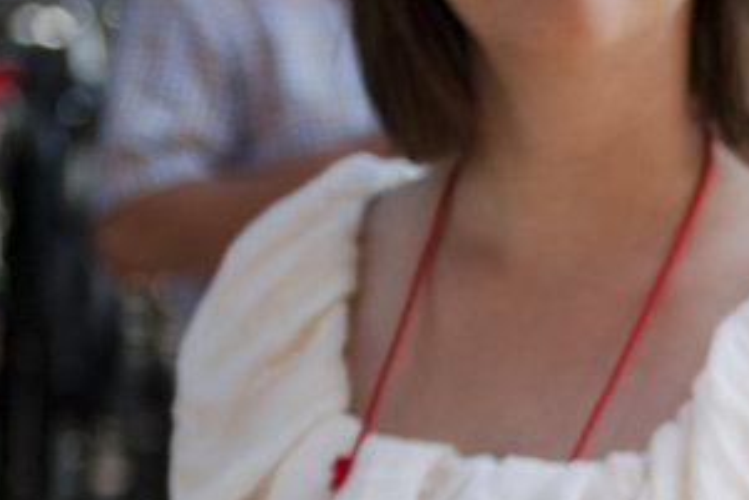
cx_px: 1204
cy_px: 562
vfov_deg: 5.7
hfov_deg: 8.3
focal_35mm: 242
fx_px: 5037
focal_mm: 52
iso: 500
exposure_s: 1/2000
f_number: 2.8
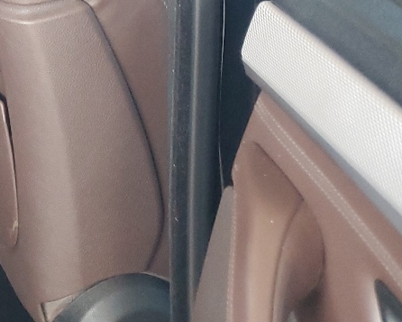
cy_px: -105
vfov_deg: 16.0
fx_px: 1083
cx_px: -307
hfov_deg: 17.4
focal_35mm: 91
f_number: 1.5
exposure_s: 1/60.2
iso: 194
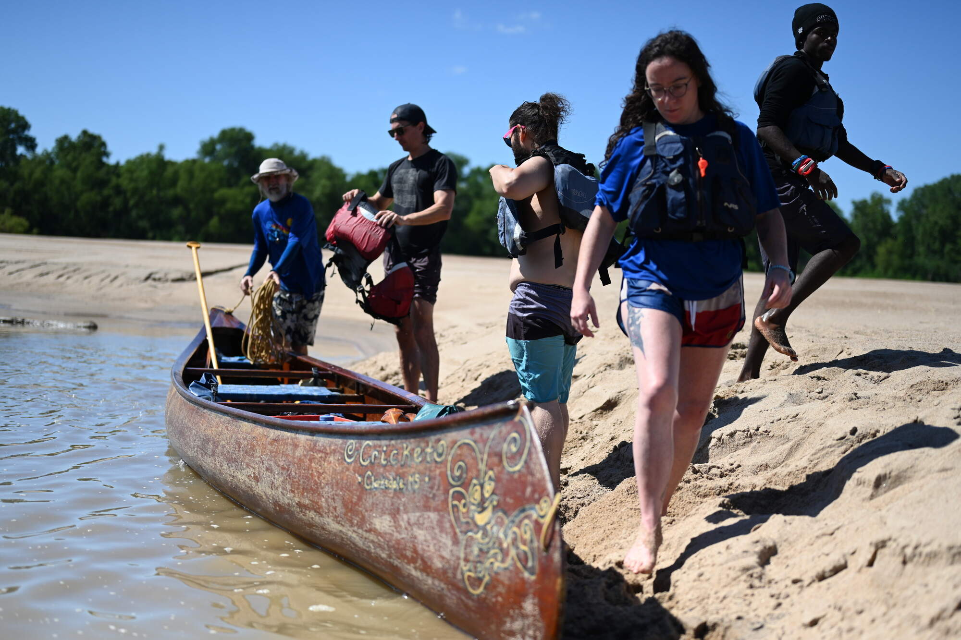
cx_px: 480
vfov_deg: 27.0
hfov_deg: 39.6
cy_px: 320
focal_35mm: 50
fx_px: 1335
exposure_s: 1/8000
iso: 140
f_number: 1.8
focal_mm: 50
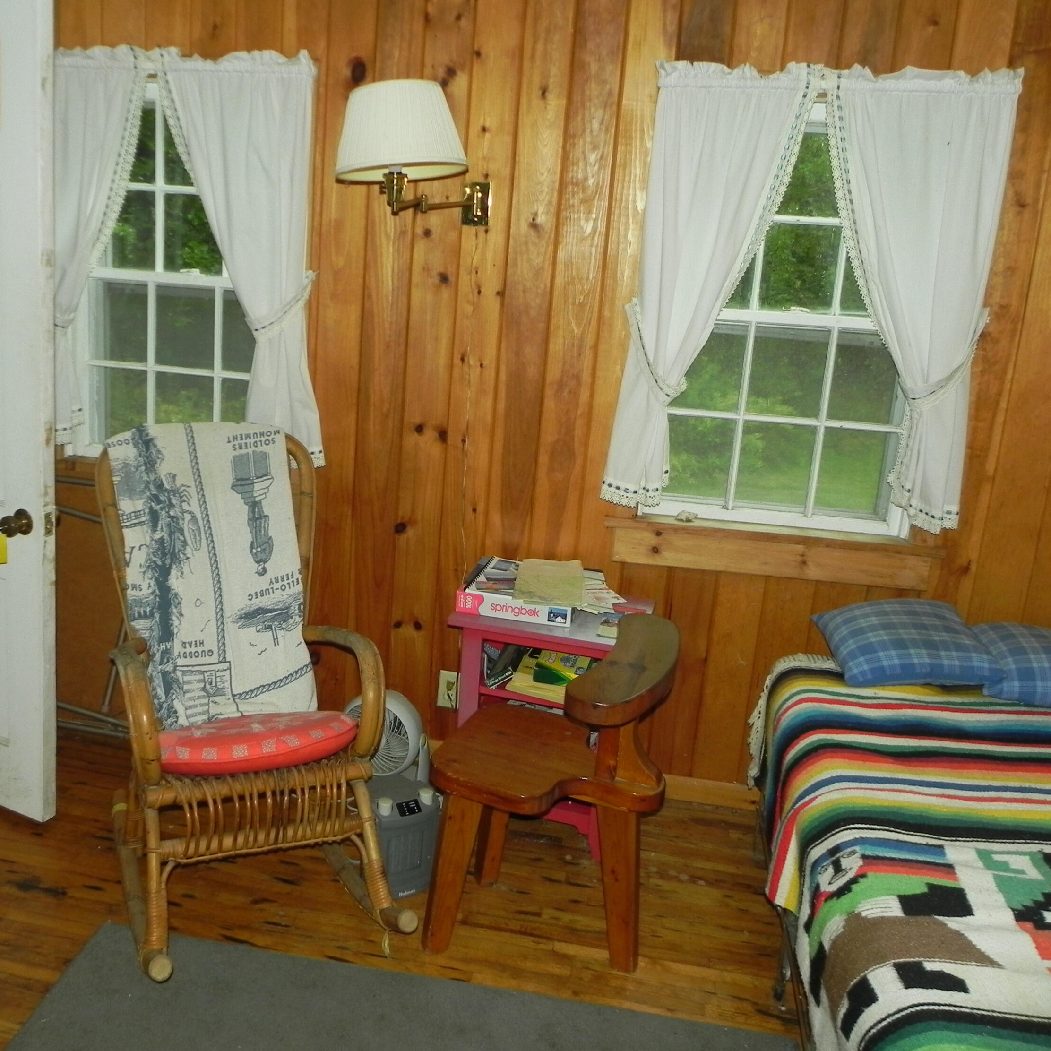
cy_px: 525
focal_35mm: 31
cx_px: 438
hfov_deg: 52.3
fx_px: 1065
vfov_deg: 52.5
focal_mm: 4.6
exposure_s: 1/30
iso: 200
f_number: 2.8
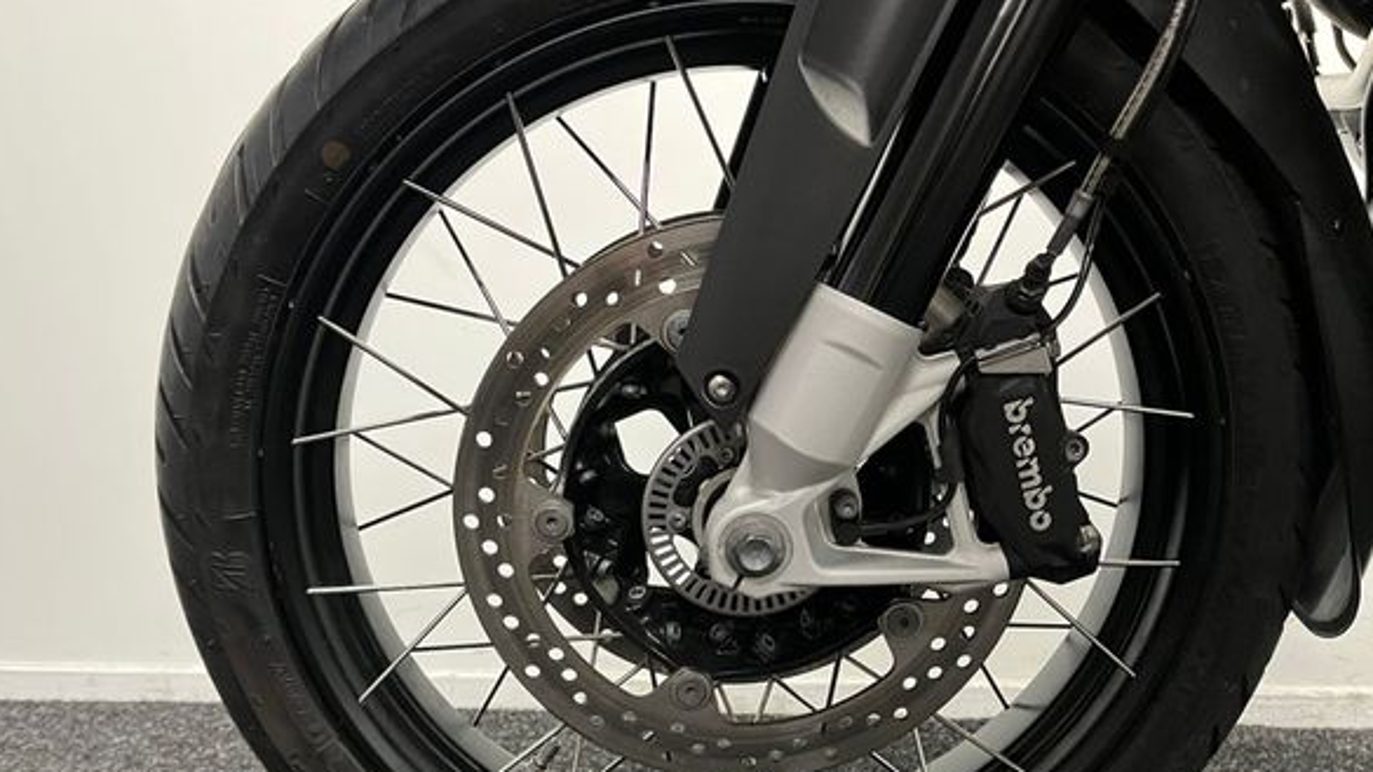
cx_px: 699
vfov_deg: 37.6
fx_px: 1129
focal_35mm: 31
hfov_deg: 62.6
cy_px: 467
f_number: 1.6
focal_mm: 5.1
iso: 400
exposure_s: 1/50
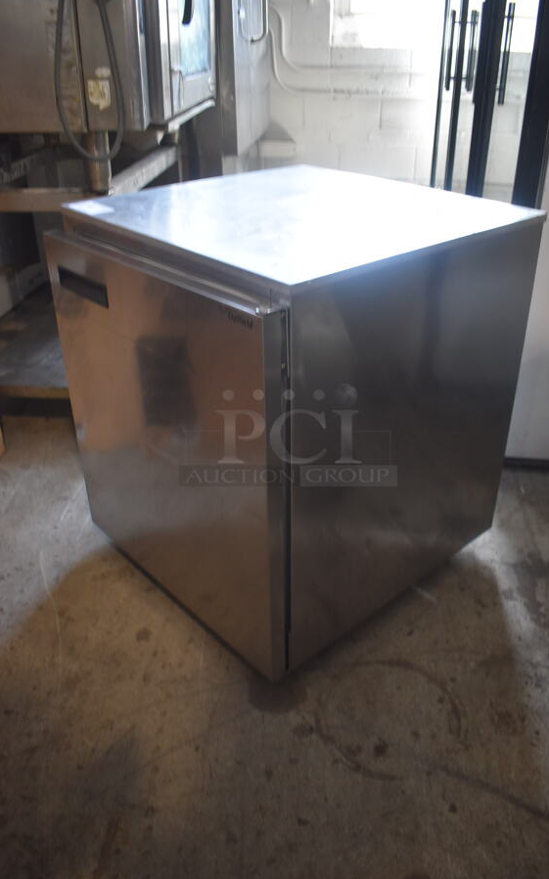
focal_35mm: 28
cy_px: 435
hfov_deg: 44.5
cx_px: 289
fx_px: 671
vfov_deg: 66.5
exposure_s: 1/125
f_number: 3.5
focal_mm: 18
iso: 800
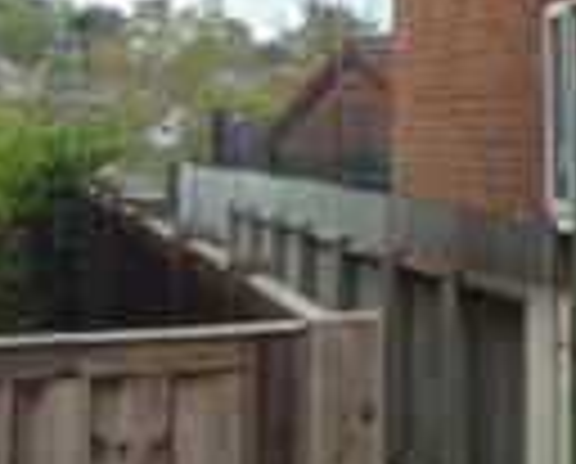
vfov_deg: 9.8
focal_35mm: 155
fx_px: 2648
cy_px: -187
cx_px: 1294
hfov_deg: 10.9
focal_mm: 6.5
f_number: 3.4
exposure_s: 1/250
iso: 64
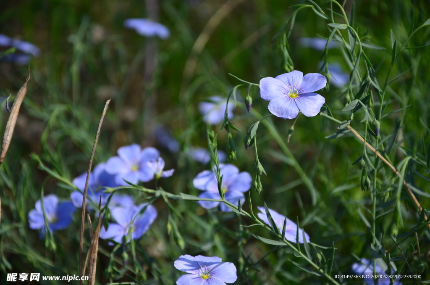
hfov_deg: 13.1
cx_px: 215
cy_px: 142
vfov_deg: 8.7
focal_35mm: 158
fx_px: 1877
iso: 100
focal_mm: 105
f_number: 5.6
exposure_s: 1/500
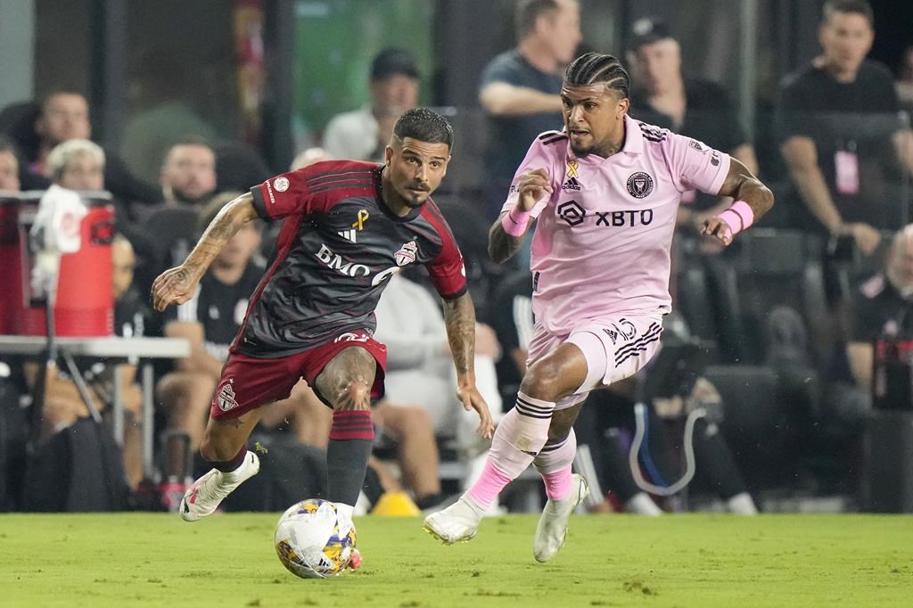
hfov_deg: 3.4
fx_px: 15211
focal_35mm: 600
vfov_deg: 2.3
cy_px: 304
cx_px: 456
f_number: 3.2
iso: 8000
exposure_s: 1/1600
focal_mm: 400
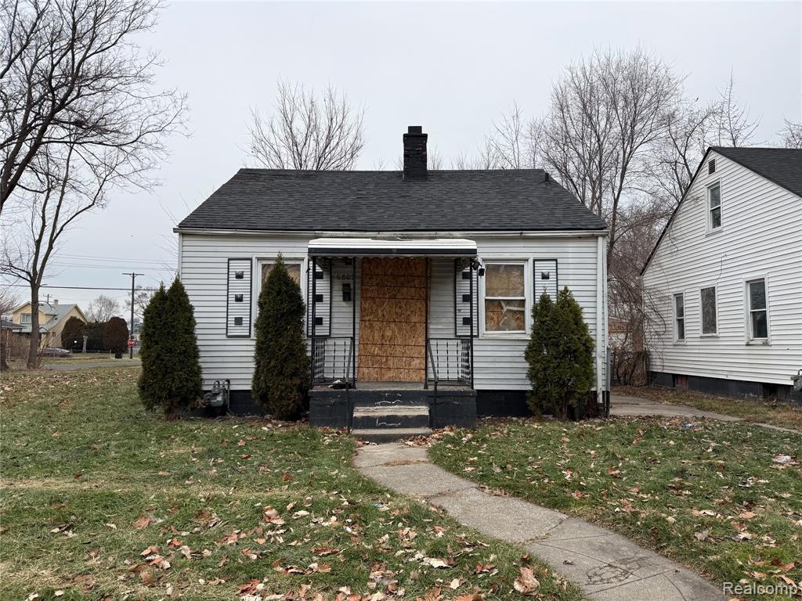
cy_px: 300
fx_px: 556
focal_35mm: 24
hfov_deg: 71.6
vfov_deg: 56.8
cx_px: 401
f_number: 1.78
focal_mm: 6.76
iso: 80
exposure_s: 1/898
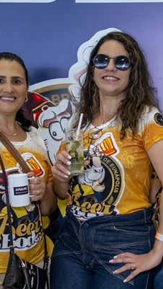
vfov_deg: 21.3
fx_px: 767
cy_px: 173
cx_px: 129
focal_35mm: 100
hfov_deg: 12.1
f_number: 2.5
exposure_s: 1/800
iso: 2000
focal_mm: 35
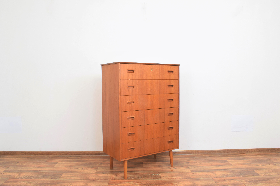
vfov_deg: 43.6
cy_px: 93
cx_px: 140
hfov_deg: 61.9
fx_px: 233
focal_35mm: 30
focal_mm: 20
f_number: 25
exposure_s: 4
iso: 100
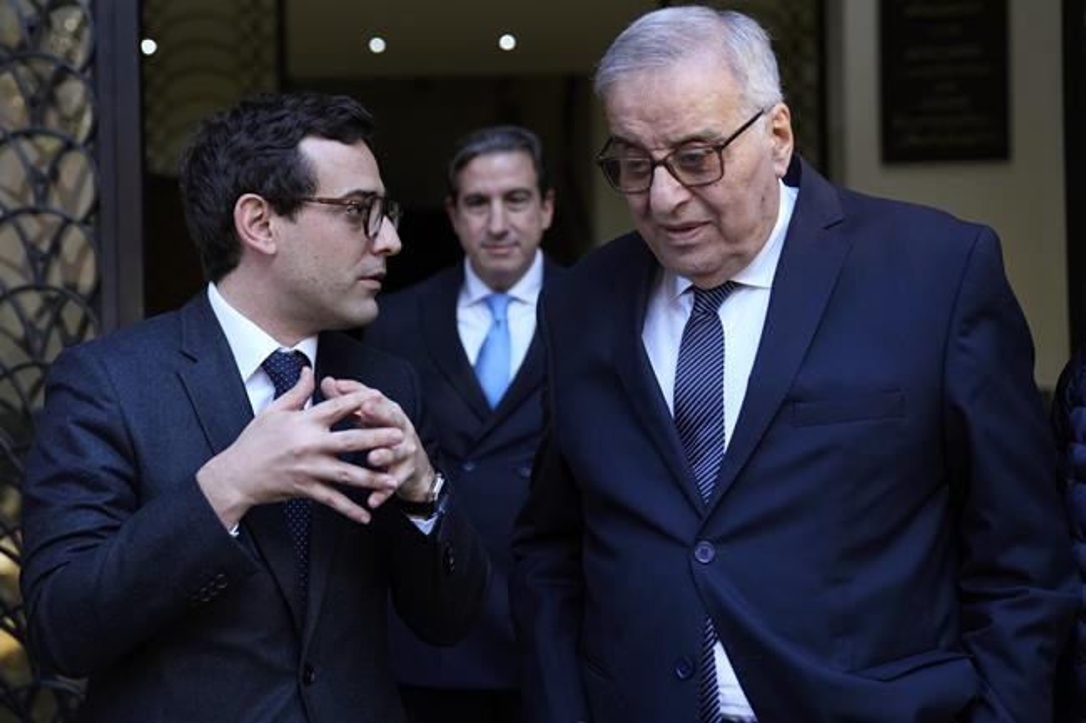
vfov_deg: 28.6
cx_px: 543
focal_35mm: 47
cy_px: 362
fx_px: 1417
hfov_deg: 41.9
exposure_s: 1/500
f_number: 2.8
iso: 1000
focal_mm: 47
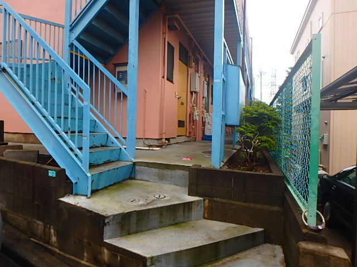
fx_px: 217
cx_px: 178
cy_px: 134
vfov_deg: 63.4
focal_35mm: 21
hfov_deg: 79.0
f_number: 3.5
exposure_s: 1/80
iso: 125
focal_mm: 3.7
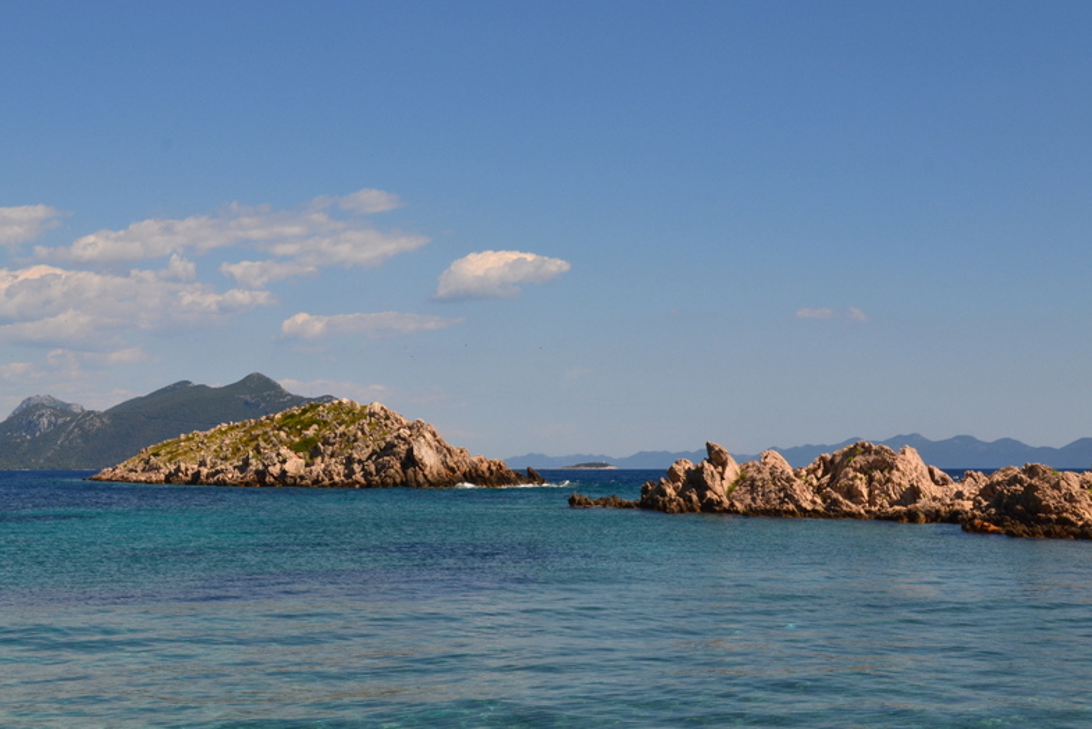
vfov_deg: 25.3
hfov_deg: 37.2
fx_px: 1624
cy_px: 366
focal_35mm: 54
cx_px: 547
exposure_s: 1/500
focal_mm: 35
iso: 320
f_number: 11
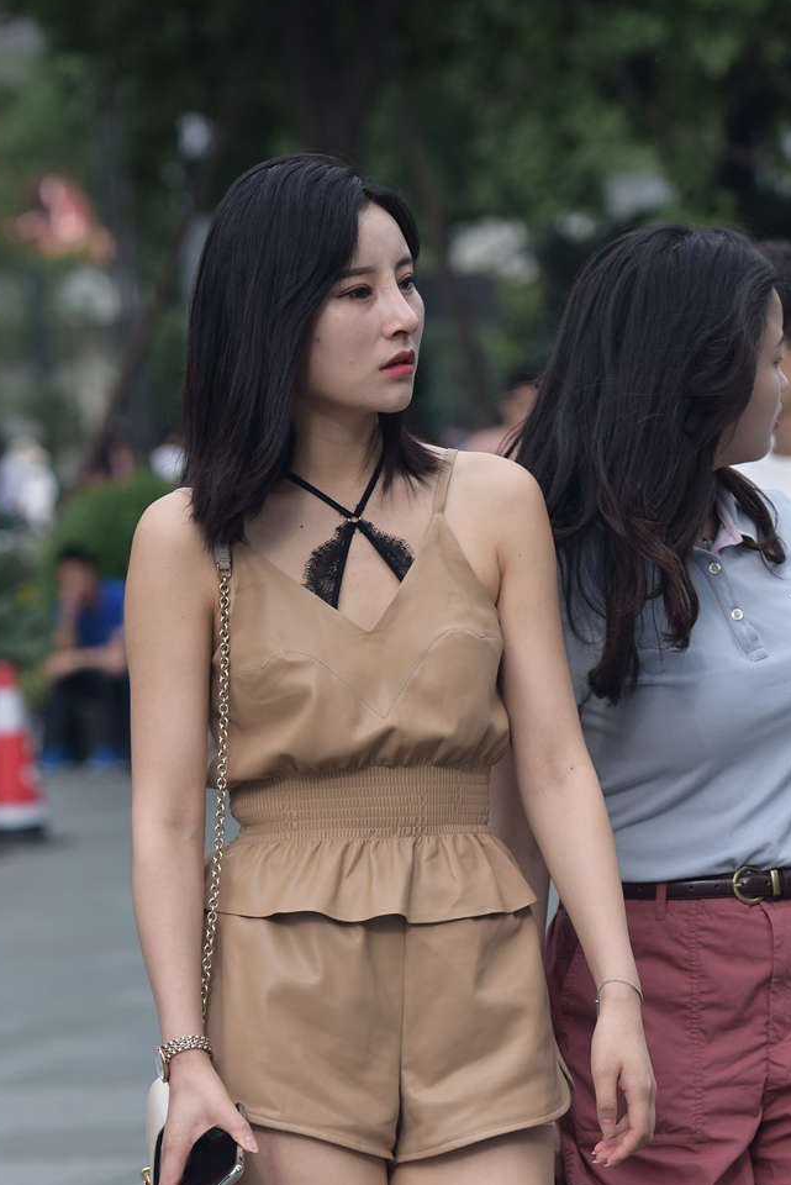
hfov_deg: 6.7
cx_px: 448
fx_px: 6782
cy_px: 1038
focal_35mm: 206
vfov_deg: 9.9
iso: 400
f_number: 4
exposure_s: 1/800
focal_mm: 110
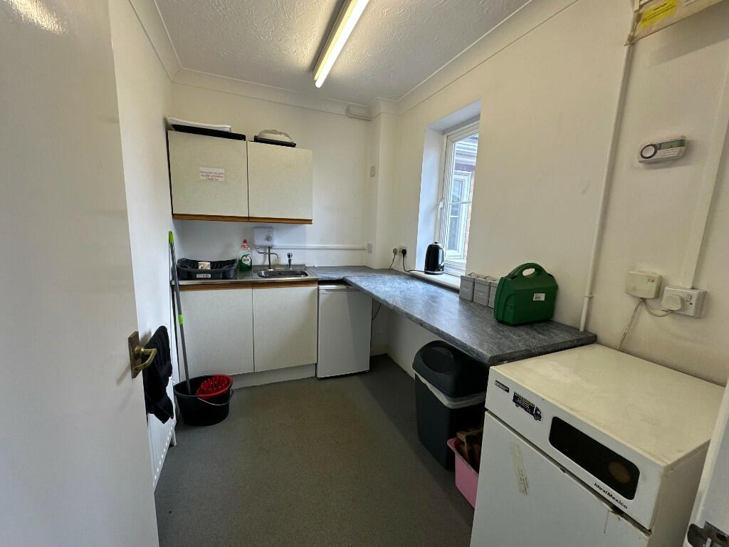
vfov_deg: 85.7
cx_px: 364
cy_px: 274
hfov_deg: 102.1
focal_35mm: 14
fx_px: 295
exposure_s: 1/100
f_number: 2.2
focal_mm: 2.22
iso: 80
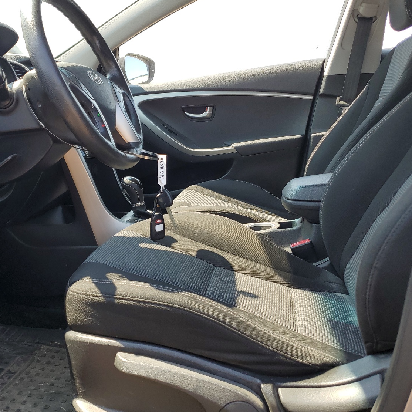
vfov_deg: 49.7
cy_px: 196
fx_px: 444
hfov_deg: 48.9
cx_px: 139
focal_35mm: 33
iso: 50
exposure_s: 1/435
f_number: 1.5
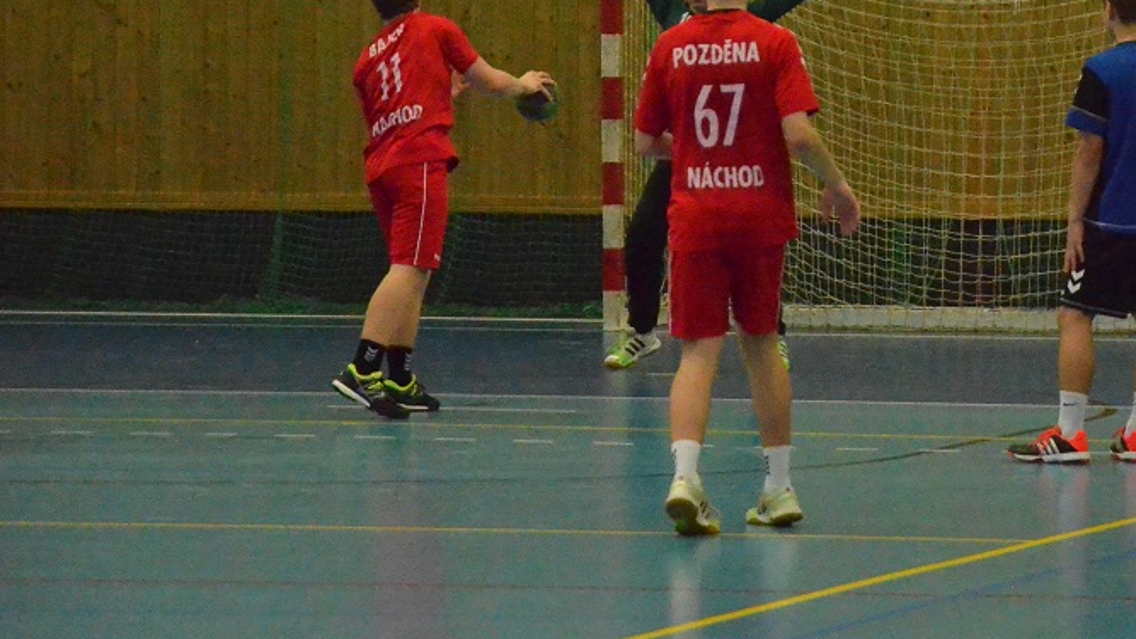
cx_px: 952
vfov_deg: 4.1
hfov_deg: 7.3
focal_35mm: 296
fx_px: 8913
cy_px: 119
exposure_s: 1/1000
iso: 6400
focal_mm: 105
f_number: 6.3
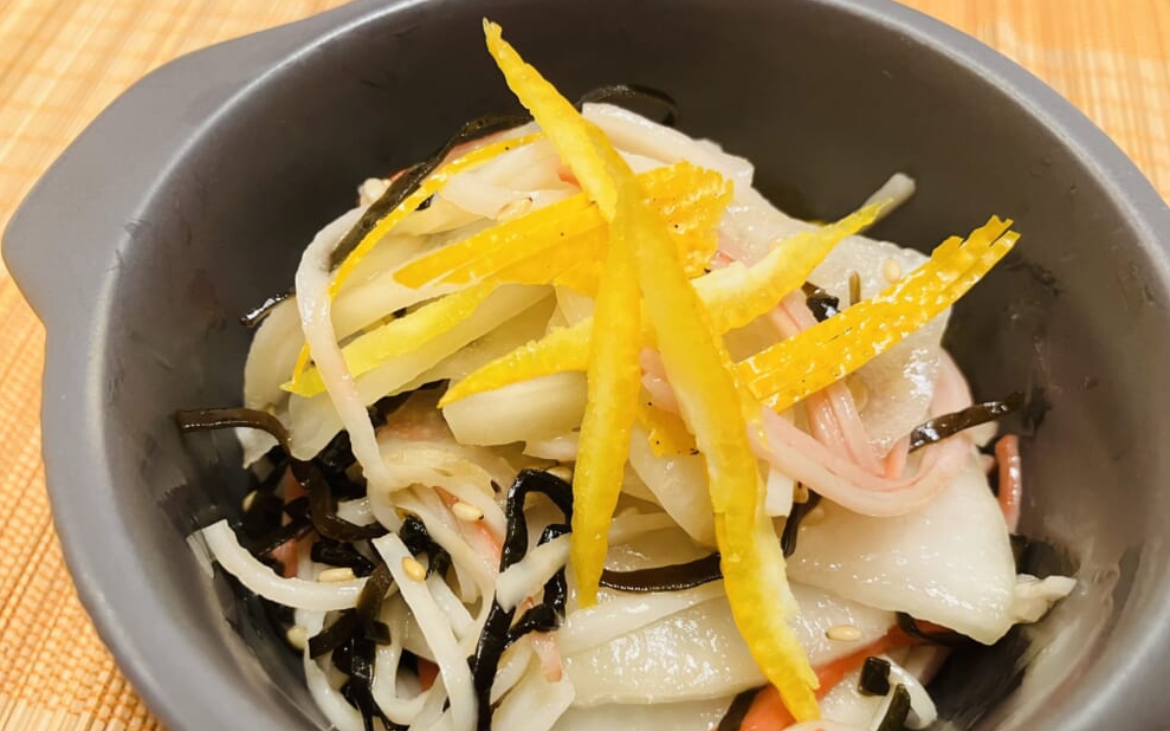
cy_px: 400
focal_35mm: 30
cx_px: 583
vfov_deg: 41.8
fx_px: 957
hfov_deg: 62.9
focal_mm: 3.99
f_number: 1.8
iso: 200
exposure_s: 1/50
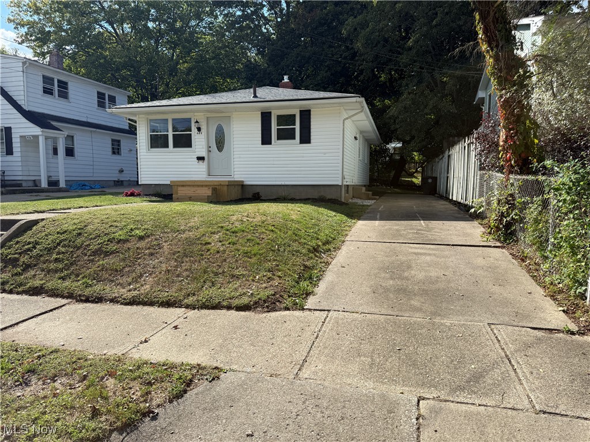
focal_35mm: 24
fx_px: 409
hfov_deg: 71.6
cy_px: 221
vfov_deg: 56.8
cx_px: 295
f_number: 1.78
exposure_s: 1/2801
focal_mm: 6.76
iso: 80
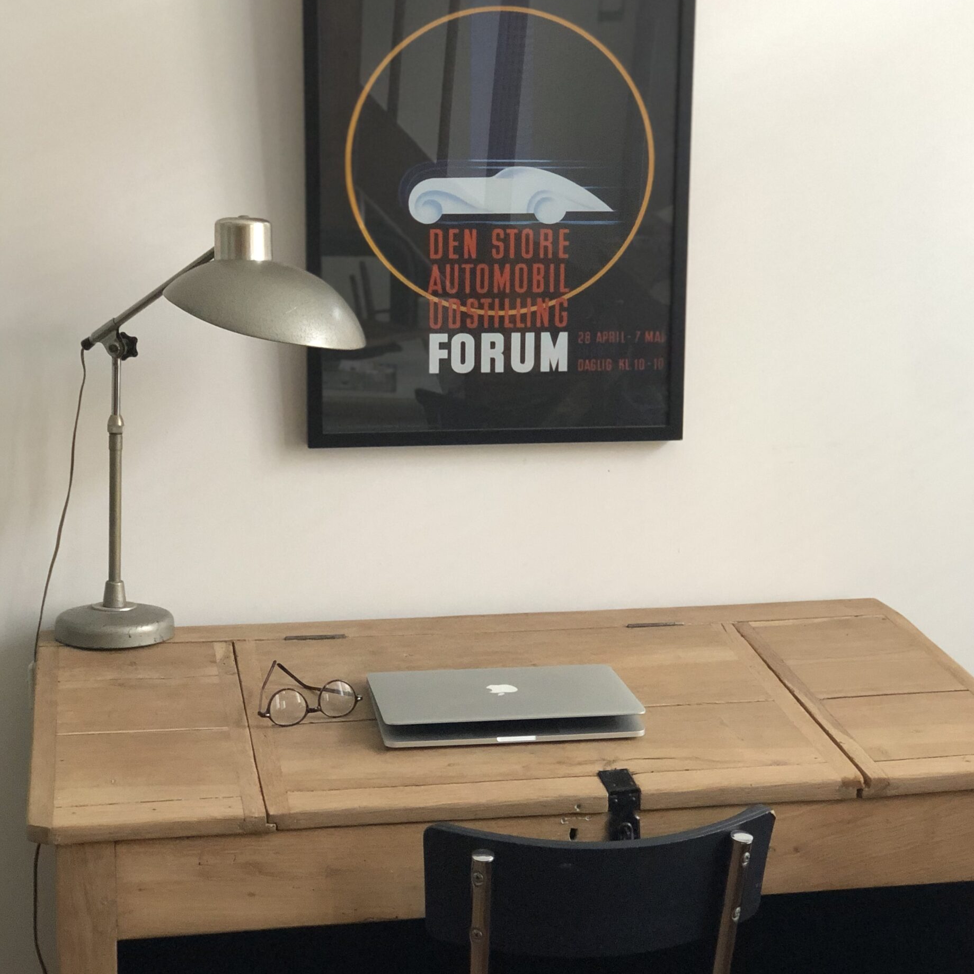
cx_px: 491
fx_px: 2037
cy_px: 526
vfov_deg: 26.9
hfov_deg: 26.9
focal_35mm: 64
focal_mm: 6
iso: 160
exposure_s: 1/17
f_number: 2.4
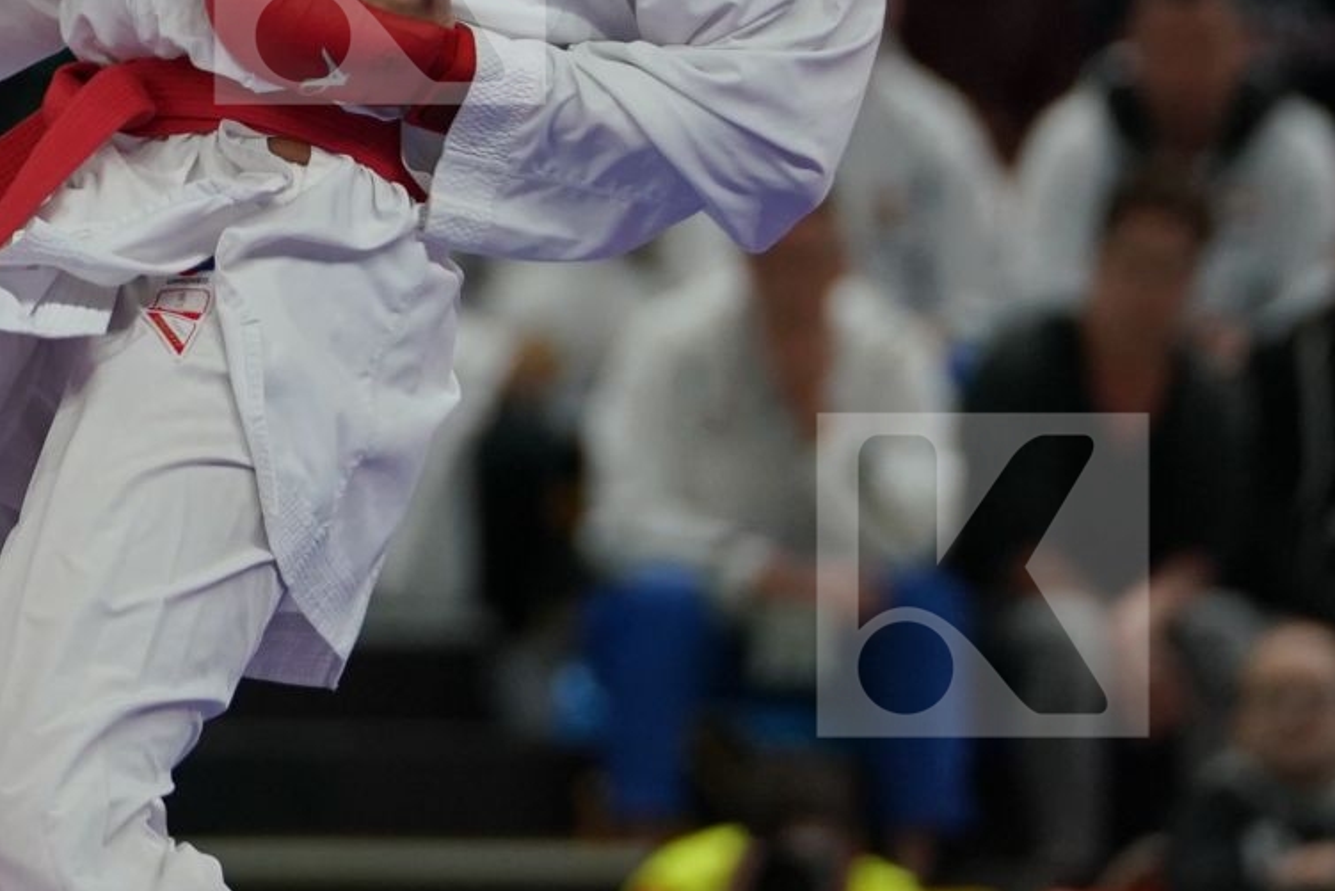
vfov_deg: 2.6
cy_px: -57
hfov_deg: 3.9
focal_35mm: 532
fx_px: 19731
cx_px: -222
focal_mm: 148
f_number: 2.8
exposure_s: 1/1000
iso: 1250
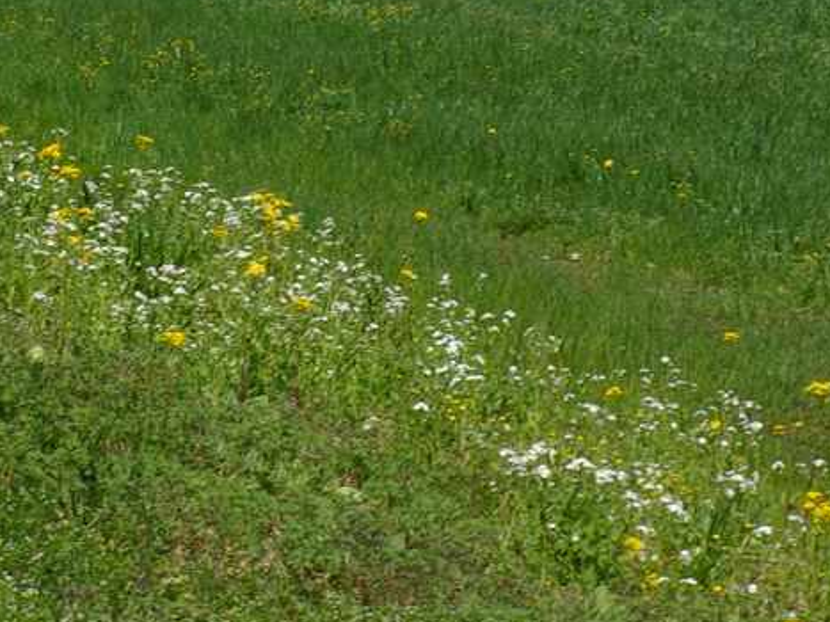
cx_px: 185
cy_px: -162
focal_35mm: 315
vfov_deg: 4.7
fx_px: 7551
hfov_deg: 6.3
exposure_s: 1/70
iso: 80
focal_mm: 20.6
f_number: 16.5
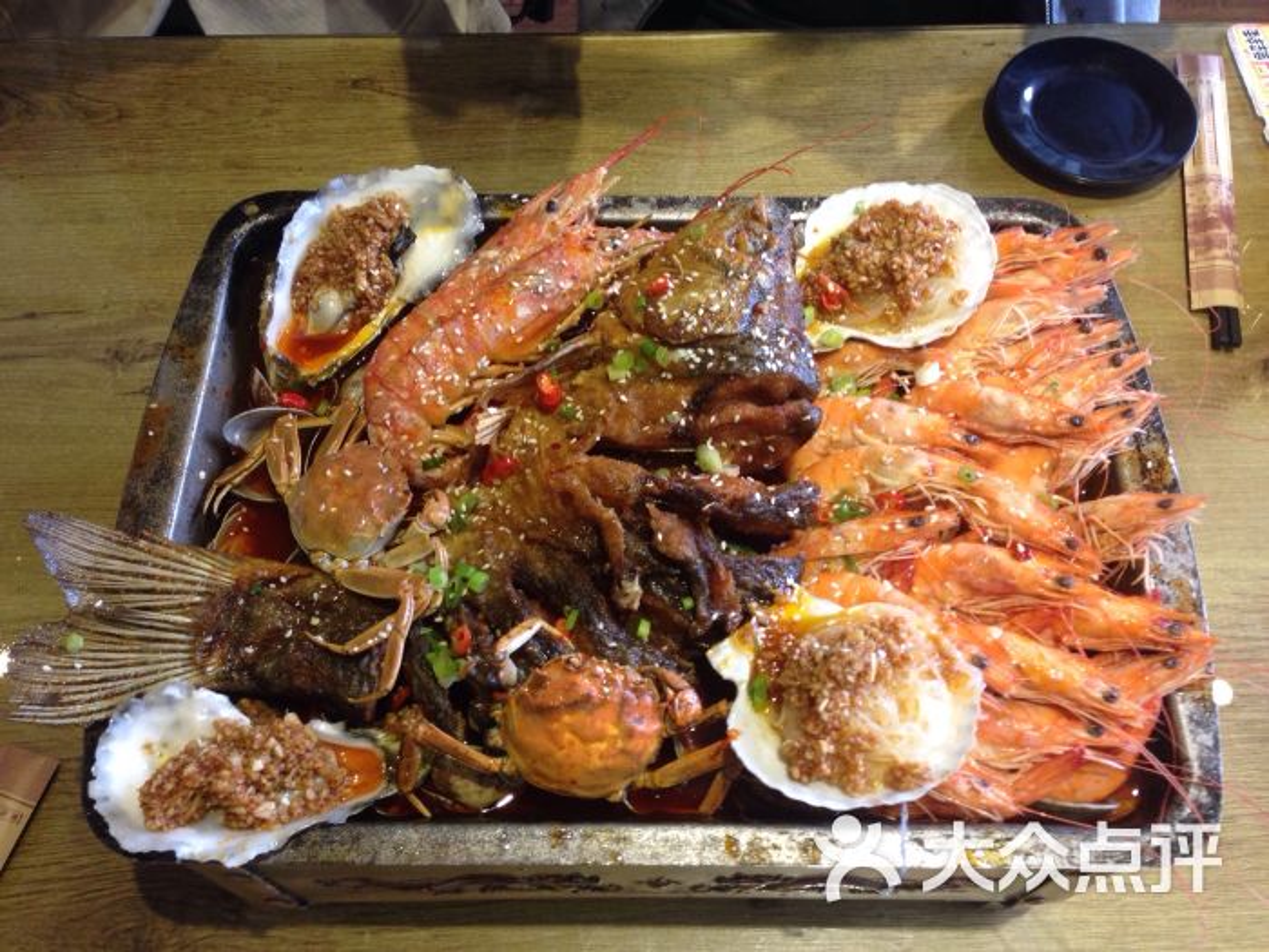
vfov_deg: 42.9
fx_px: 1210
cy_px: 476
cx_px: 634
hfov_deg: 55.4
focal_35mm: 33
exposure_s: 1/20
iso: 100
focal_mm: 4.12
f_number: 2.4
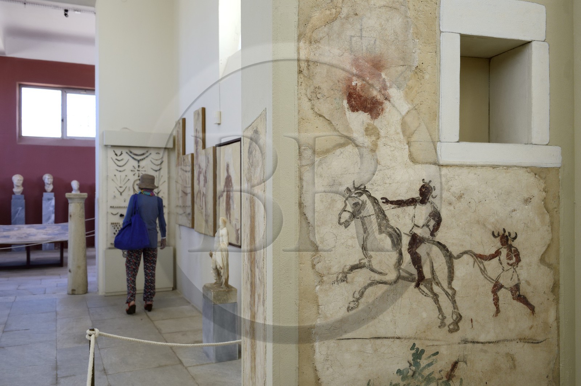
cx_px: 290
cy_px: 193
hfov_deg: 58.8
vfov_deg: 41.0
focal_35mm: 32
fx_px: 516
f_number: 6.3
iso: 800
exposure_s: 1/160
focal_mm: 32
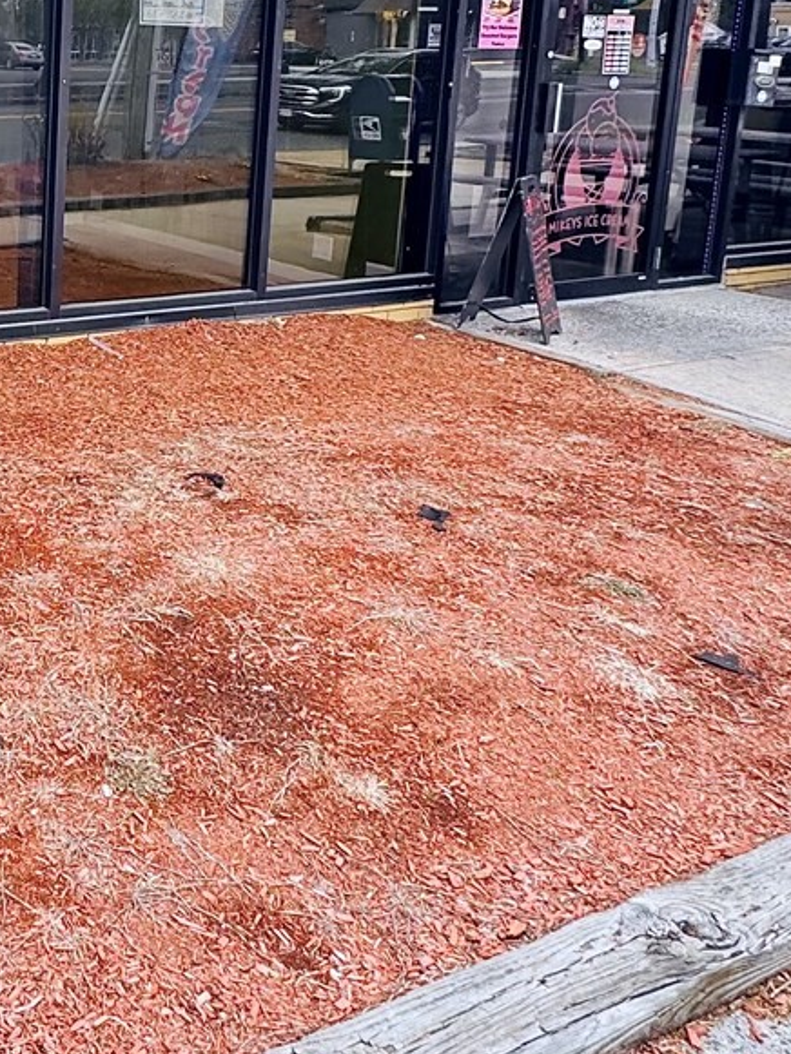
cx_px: -196
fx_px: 1127
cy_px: 214
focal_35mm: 37
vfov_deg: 47.5
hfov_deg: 31.3
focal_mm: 2.22
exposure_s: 1/194
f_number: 2.2
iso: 40
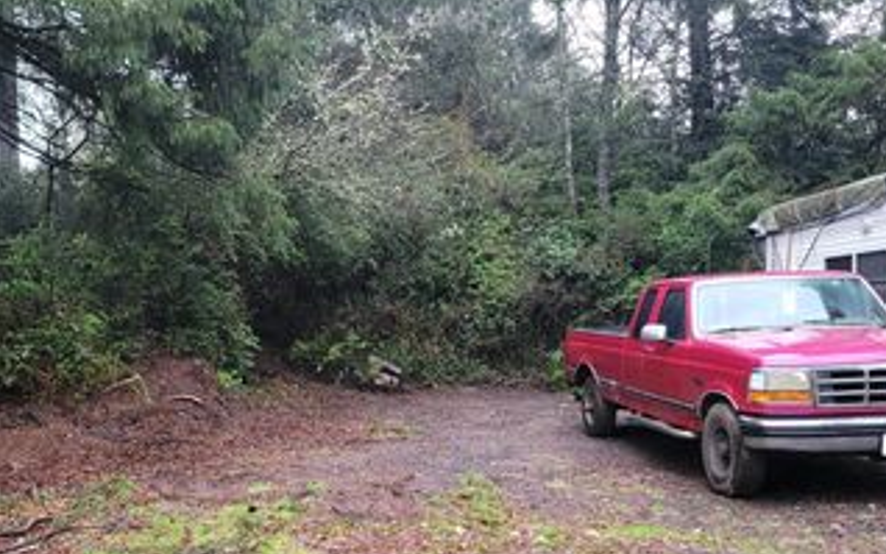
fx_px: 966
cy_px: 380
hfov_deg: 48.8
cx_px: 334
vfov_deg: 31.7
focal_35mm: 40
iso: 100
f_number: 1.8
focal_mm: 6.7
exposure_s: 1/24
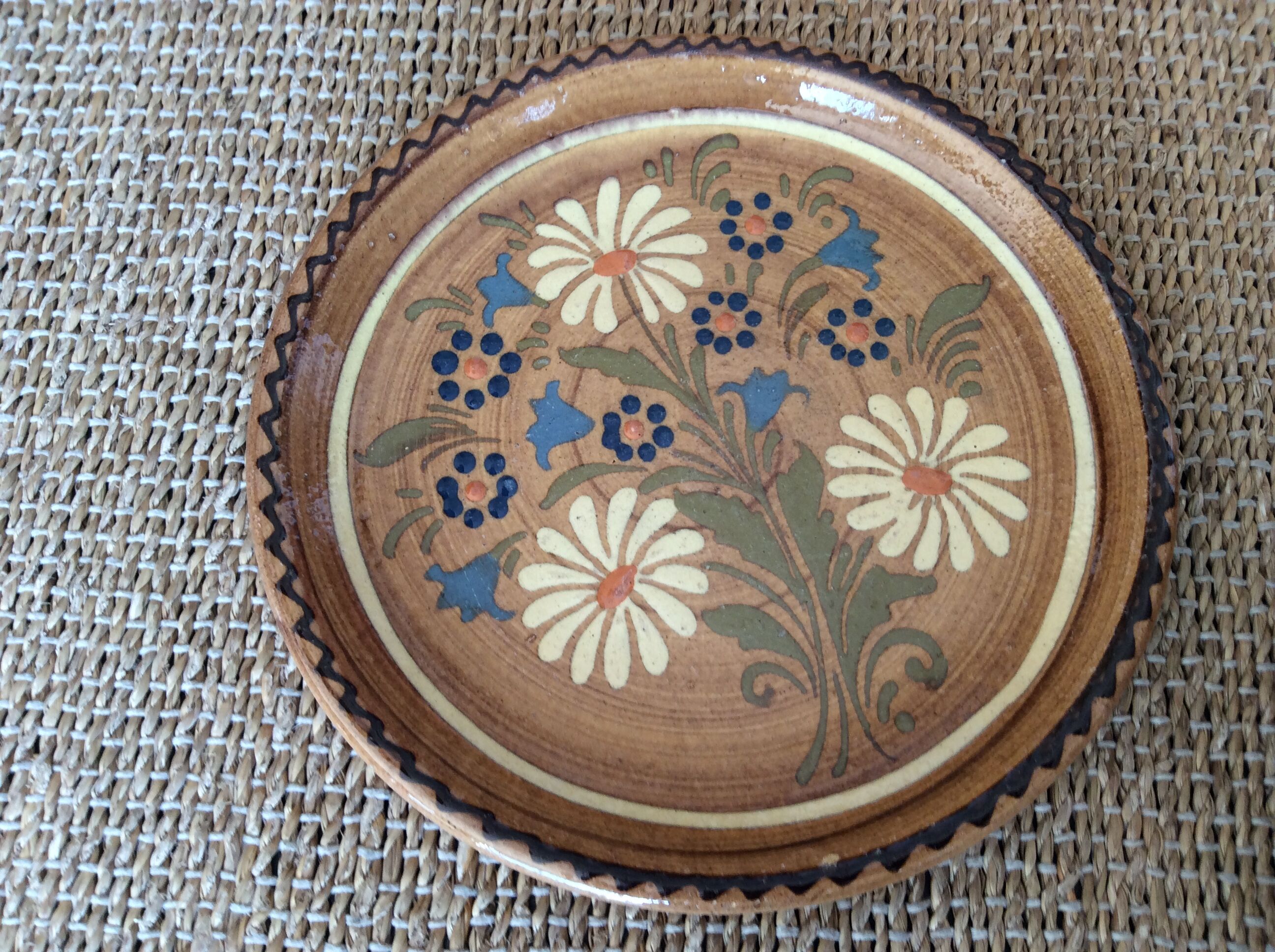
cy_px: 476
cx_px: 638
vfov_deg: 44.1
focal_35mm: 32
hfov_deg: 56.9
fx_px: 1177
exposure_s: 1/33
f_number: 2.4
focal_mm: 3.3
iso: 40
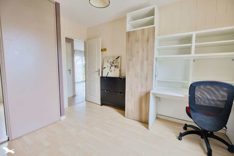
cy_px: 78
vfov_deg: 73.7
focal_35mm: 16
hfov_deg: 96.7
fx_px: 104
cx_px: 117
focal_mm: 16
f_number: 8
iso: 800
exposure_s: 1/160
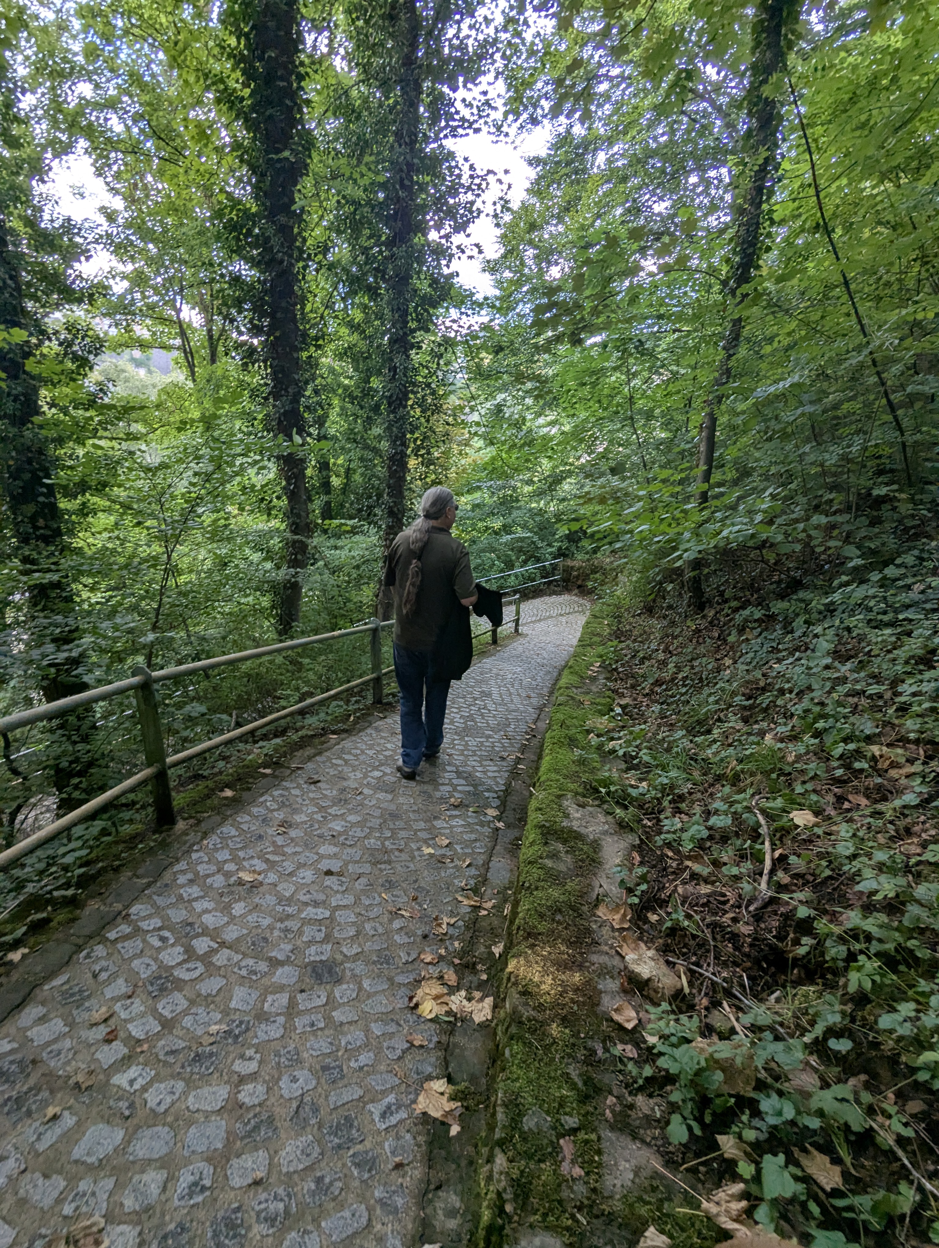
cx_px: 470
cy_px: 624
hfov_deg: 78.2
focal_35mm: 16
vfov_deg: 94.4
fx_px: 577
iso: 86
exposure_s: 1/119
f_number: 2.2
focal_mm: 2.35
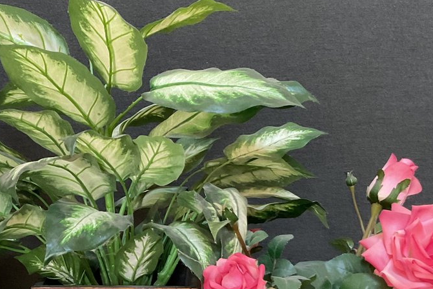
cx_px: 118
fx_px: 818
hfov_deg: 29.3
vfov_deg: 19.8
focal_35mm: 68
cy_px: 223
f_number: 1.8
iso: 250
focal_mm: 3
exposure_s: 1/40
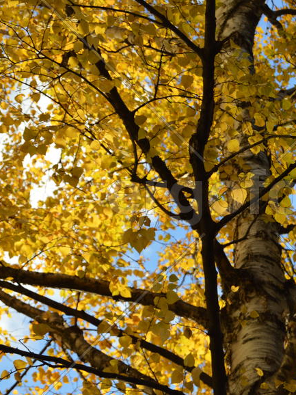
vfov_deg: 16.5
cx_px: 240
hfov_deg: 12.3
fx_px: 1366
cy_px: 198
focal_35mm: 120
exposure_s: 1/125
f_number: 5.6
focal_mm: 55
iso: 110
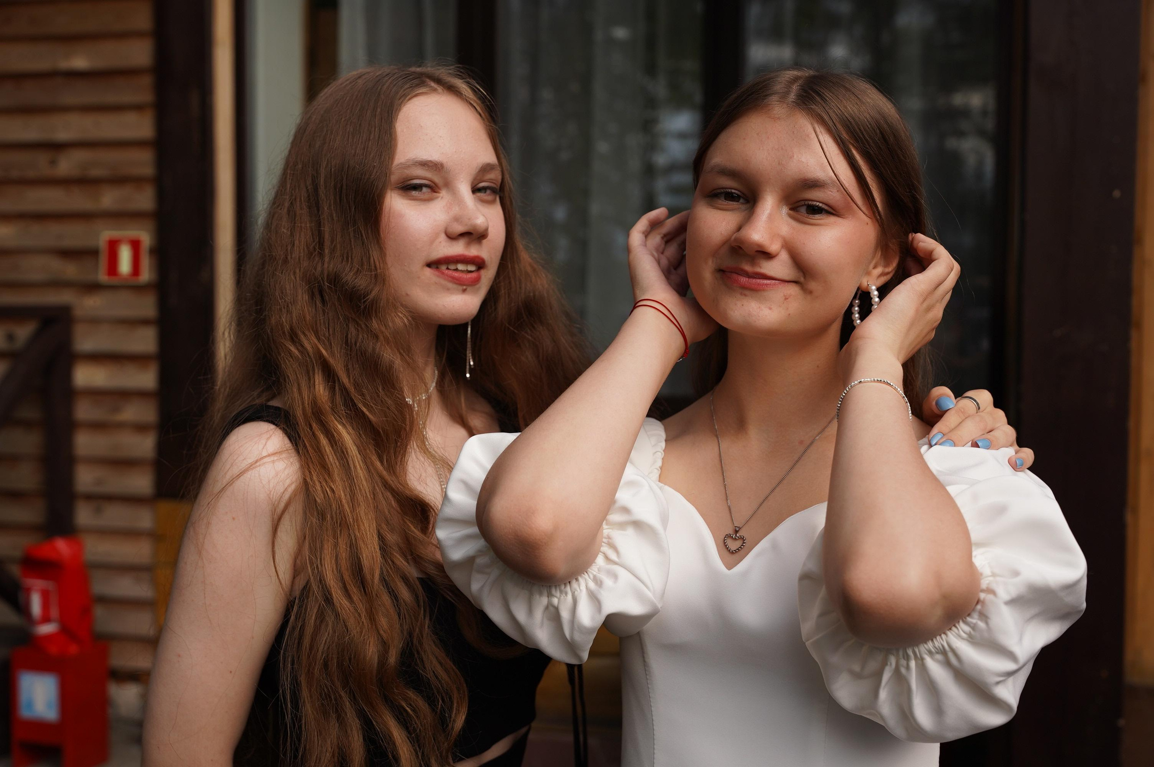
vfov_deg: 29.4
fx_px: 1464
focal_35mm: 46
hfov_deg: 43.0
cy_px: 384
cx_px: 577
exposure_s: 1/1000
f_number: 5
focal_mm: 45.7
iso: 320
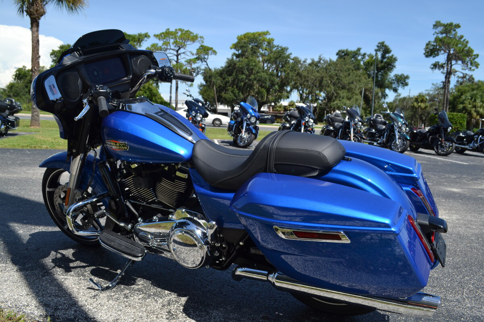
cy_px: 161
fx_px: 403
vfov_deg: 43.6
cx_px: 242
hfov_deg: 61.9
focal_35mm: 30
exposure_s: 1/250
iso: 100
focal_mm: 20
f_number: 8
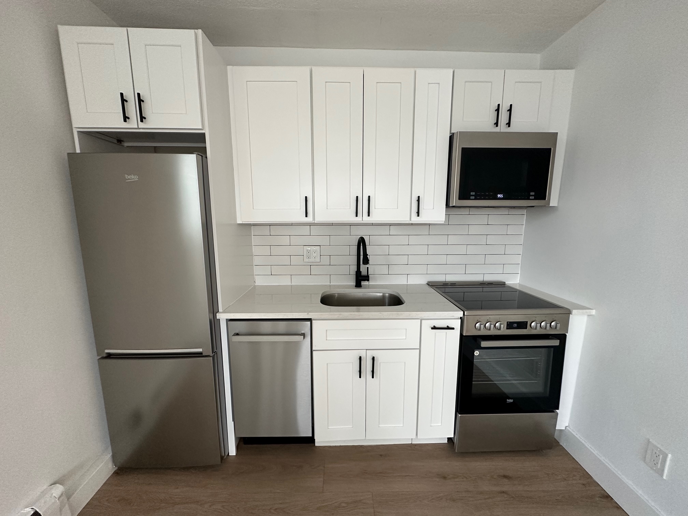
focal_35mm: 14
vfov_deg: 85.7
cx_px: 344
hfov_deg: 102.1
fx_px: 278
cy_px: 258
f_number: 2.2
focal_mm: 2.22
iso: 250
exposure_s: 1/120
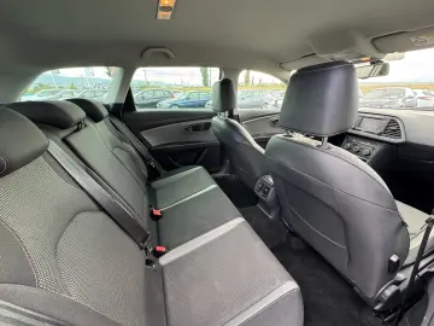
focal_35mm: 14
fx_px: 176
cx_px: 217
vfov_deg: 85.7
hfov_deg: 102.1
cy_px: 163
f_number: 2.2
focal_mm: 2.22
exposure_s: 1/99
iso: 250
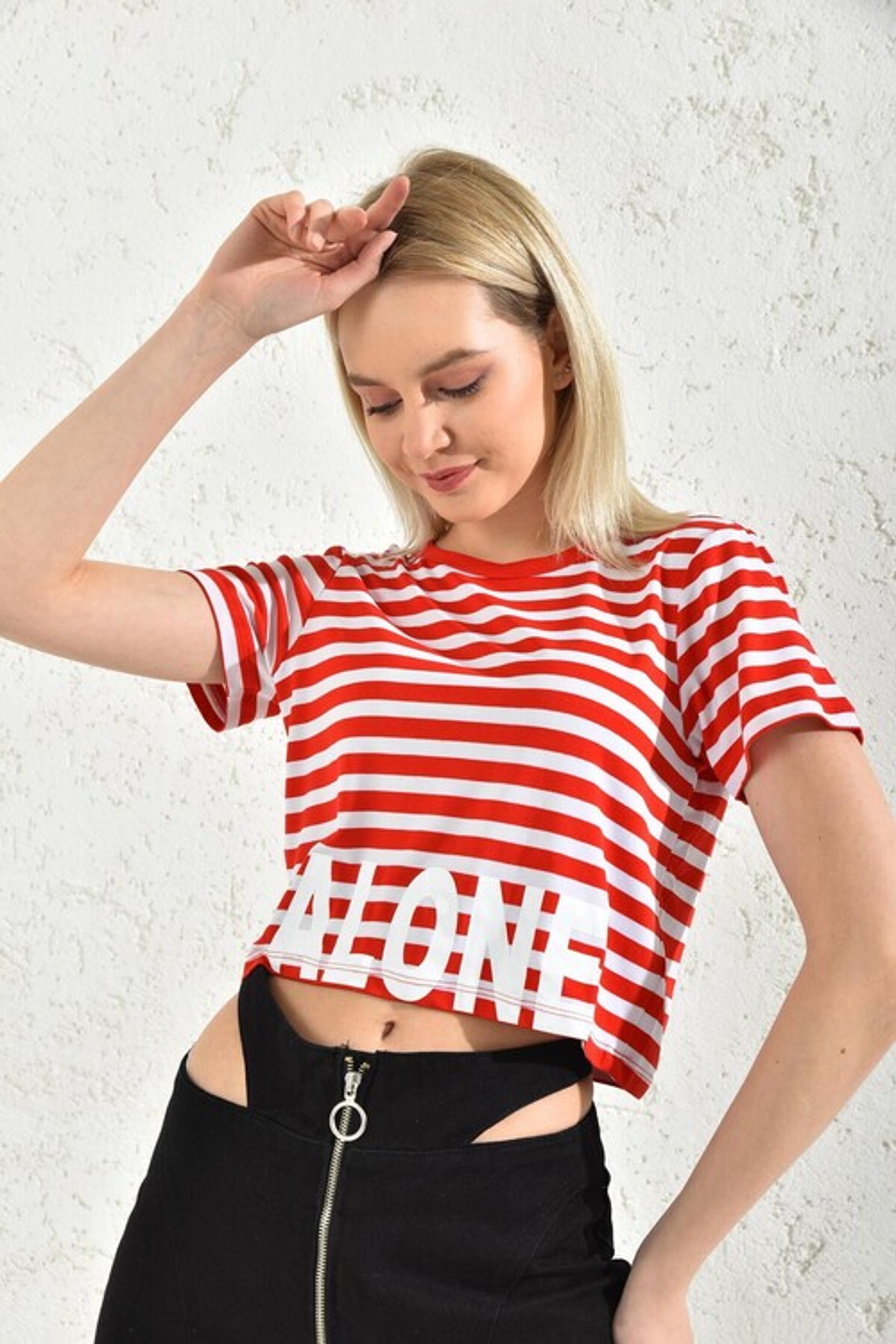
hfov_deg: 29.2
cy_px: 672
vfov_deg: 42.7
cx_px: 448
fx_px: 1717
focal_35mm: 46
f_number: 7.1
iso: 100
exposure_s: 1/160
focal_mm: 46
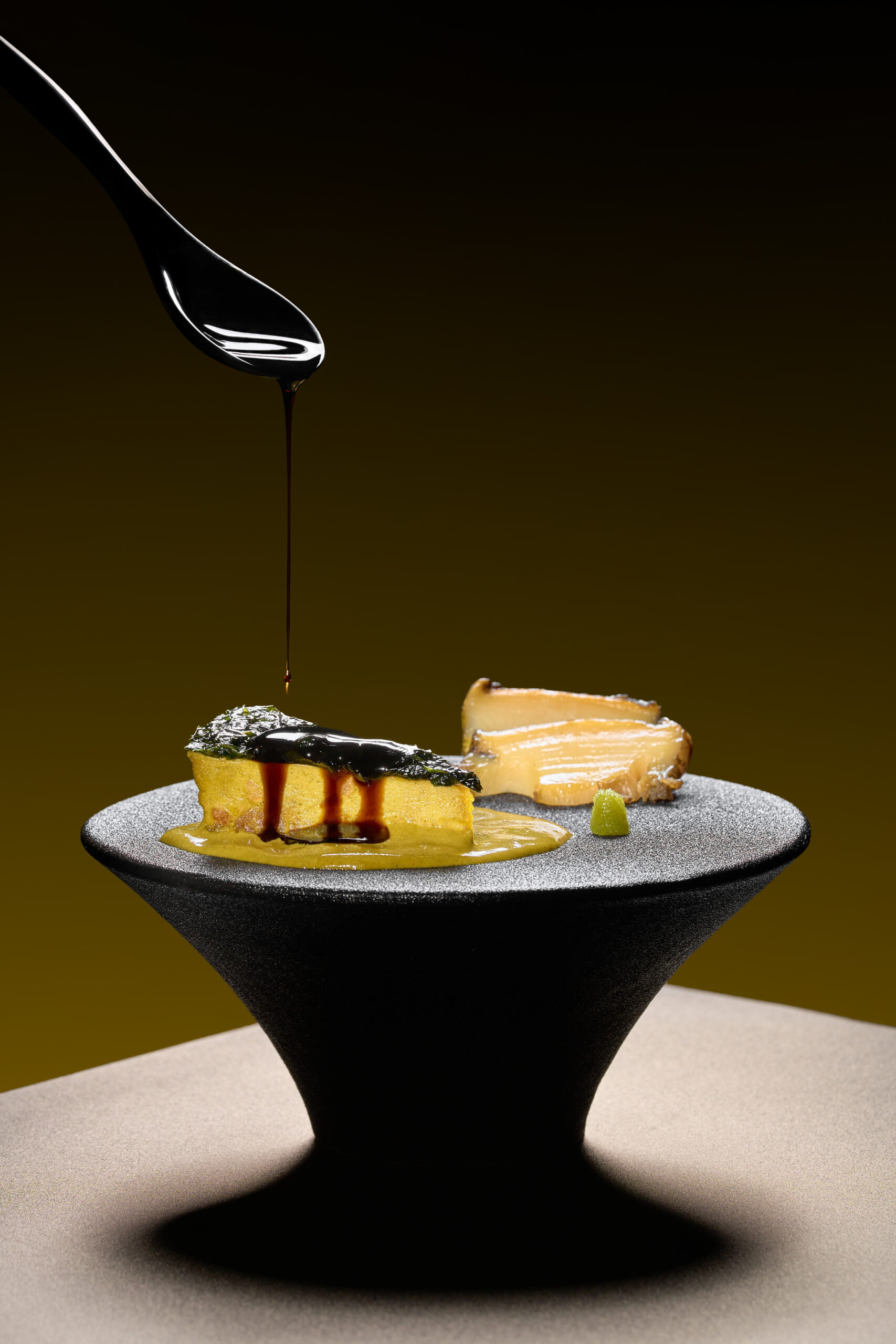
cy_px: 672
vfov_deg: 10.3
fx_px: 7465
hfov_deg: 6.9
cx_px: 448
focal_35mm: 200
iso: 160
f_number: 11
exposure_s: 1/125
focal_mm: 200
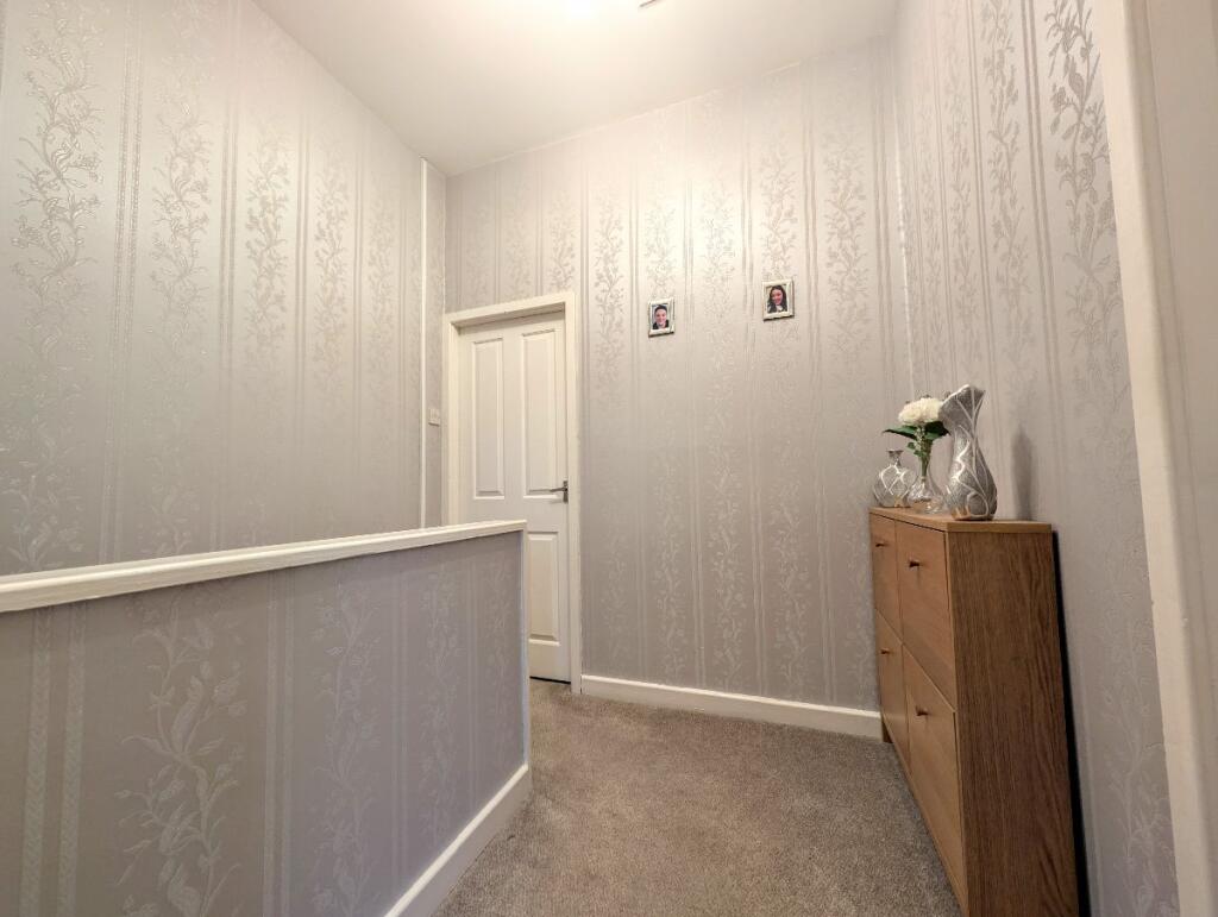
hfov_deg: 110.5
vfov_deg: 94.6
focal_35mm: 12
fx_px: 423
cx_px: 609
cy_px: 458
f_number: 1.7
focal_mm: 2.02
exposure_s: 1/15
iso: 68
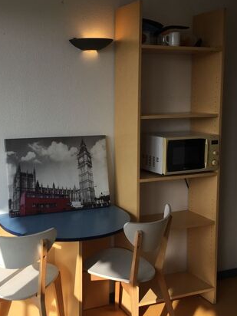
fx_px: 411
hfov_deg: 31.9
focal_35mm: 45
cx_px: 75
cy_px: 151
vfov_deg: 42.1
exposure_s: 1/807
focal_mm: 4.15
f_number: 2.2
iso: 32
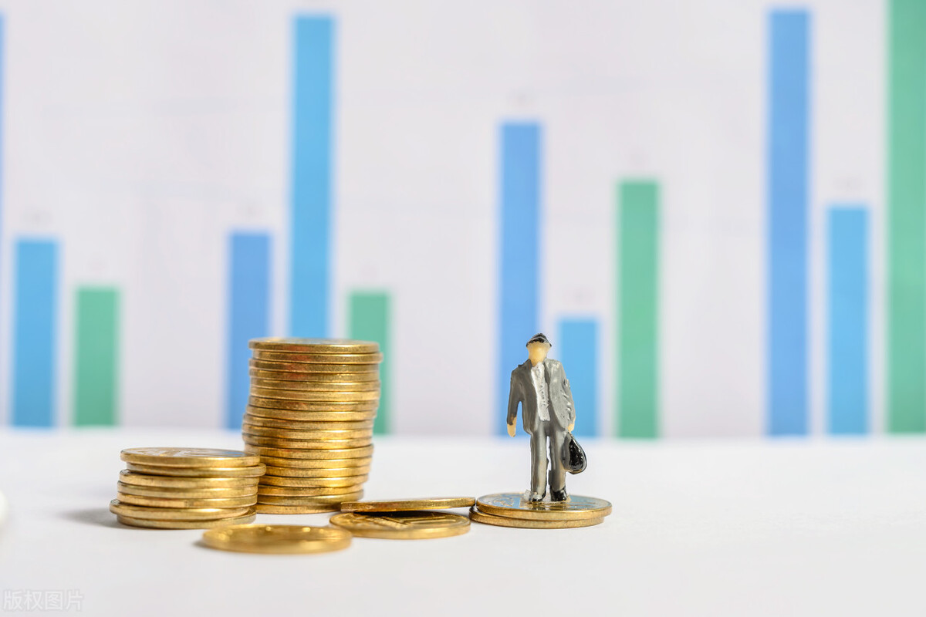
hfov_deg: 28.8
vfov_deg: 19.5
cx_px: 463
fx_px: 1800
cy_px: 308
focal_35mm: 70
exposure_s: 1/125
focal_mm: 70
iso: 100
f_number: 8
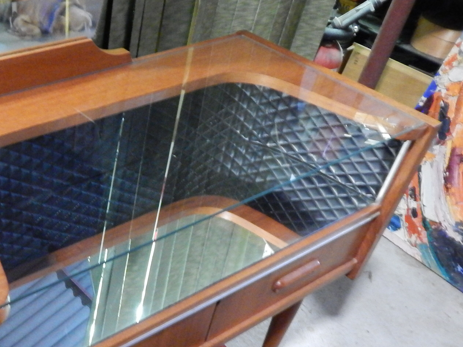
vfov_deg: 35.7
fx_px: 535
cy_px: 224
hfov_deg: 43.8
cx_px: 71
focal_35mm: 40
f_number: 3
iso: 800
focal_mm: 4
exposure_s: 1/3
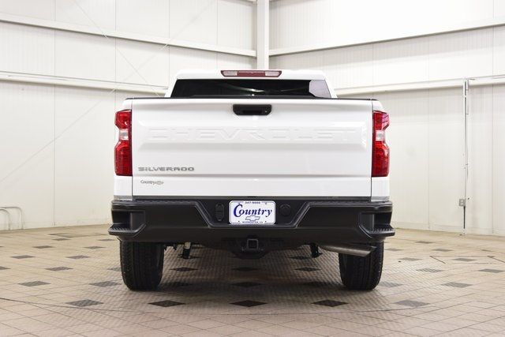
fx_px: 758
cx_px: 252
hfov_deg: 36.9
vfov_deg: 25.1
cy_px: 168
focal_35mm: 54
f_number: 7.1
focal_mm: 36
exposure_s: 1/30
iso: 1000
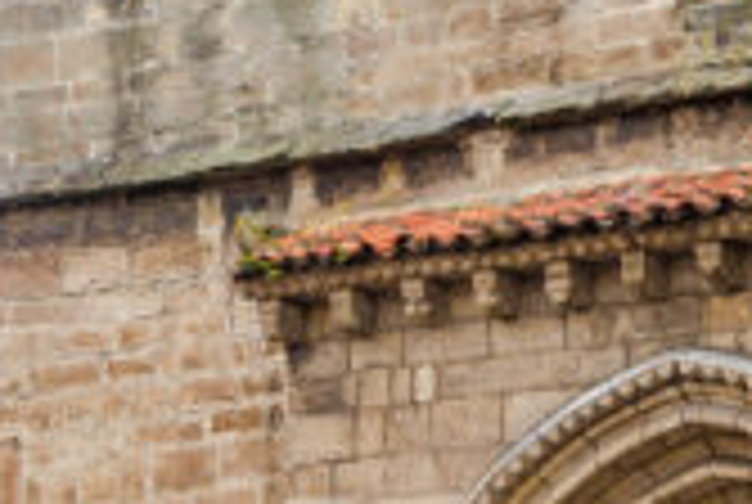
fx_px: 4353
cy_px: 0
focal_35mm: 208
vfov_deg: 6.6
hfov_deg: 9.7
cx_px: 955
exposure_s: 1/40
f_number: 8
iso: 100
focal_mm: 34
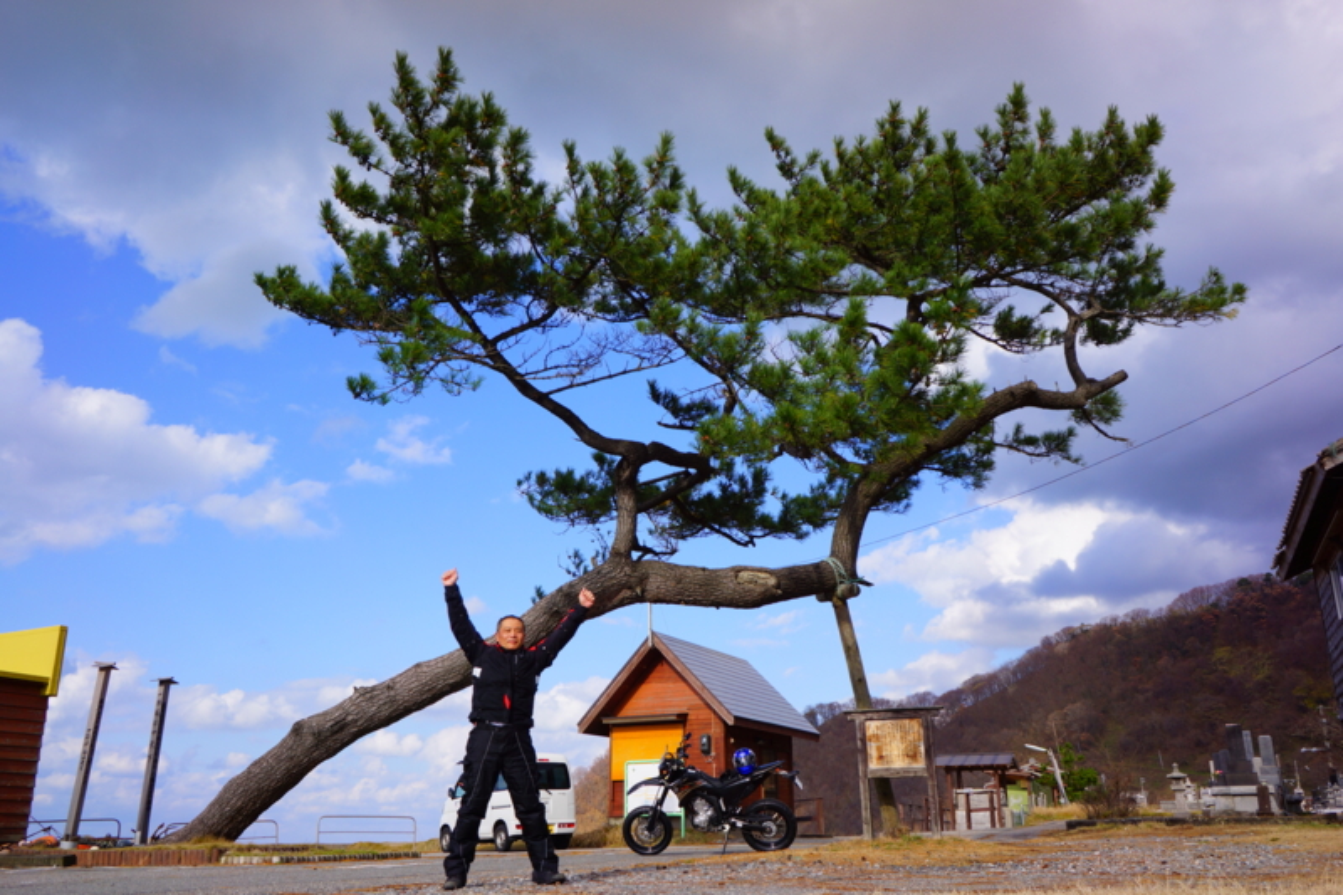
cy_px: 448
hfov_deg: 61.9
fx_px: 1119
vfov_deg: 43.6
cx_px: 672
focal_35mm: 30
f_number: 8
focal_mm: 20
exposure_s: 1/320
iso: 100
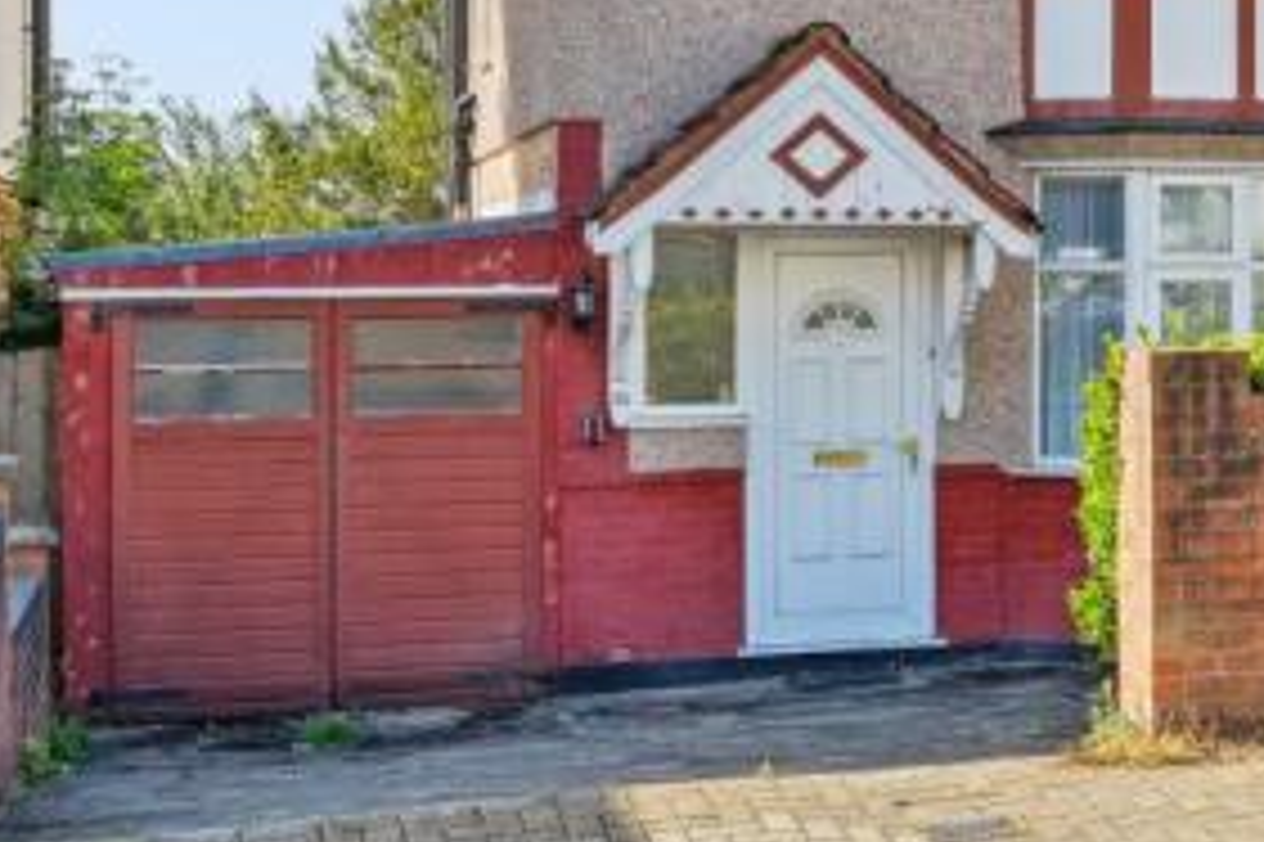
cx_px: 1419
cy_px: 70
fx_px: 2702
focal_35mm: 77
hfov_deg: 24.4
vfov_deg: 17.4
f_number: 5.6
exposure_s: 1/500
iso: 320
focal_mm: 33
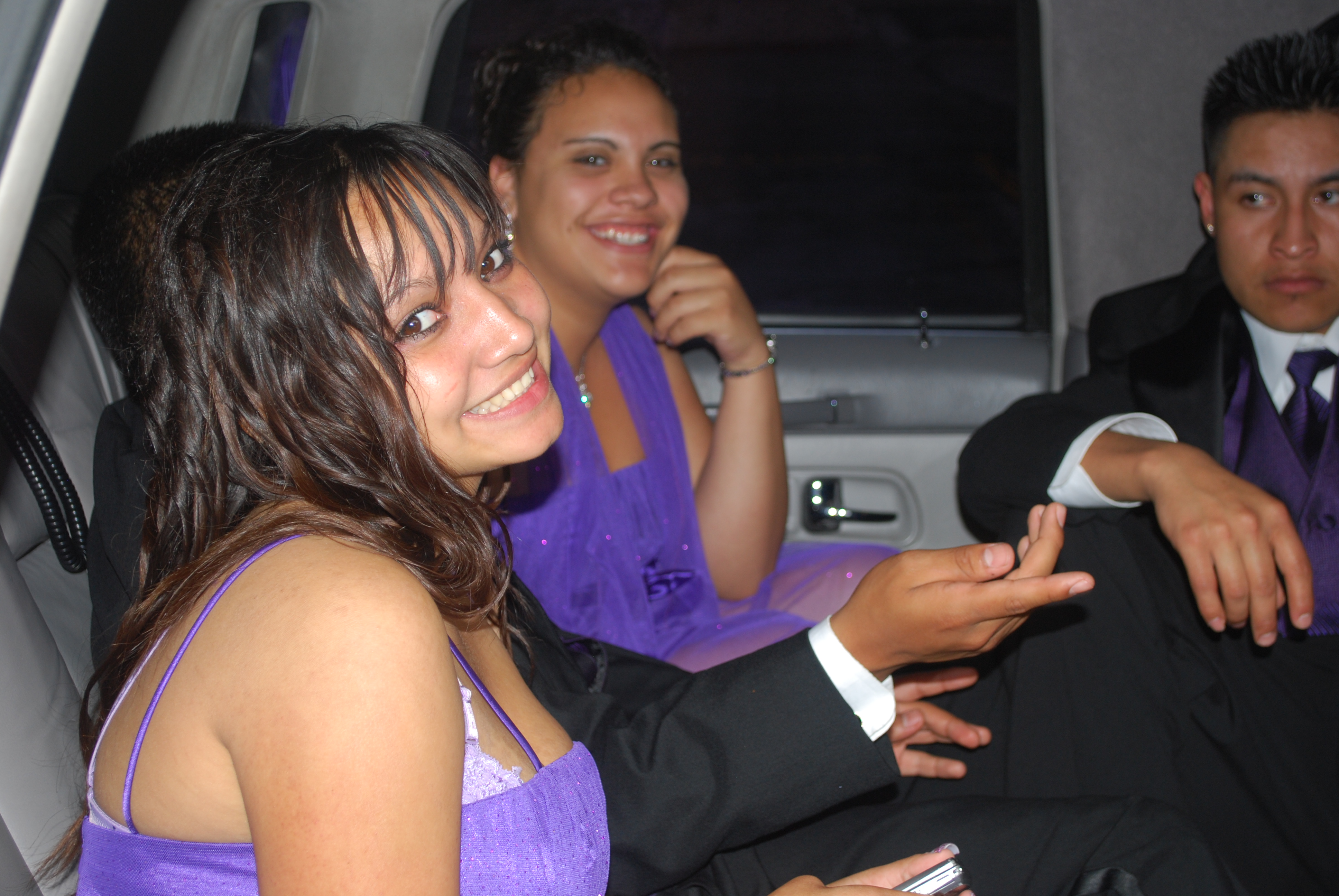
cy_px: 448
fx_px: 2123
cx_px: 670
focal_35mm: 57
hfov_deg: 35.0
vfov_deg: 23.8
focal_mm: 38
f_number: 5.3
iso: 200
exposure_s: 1/60
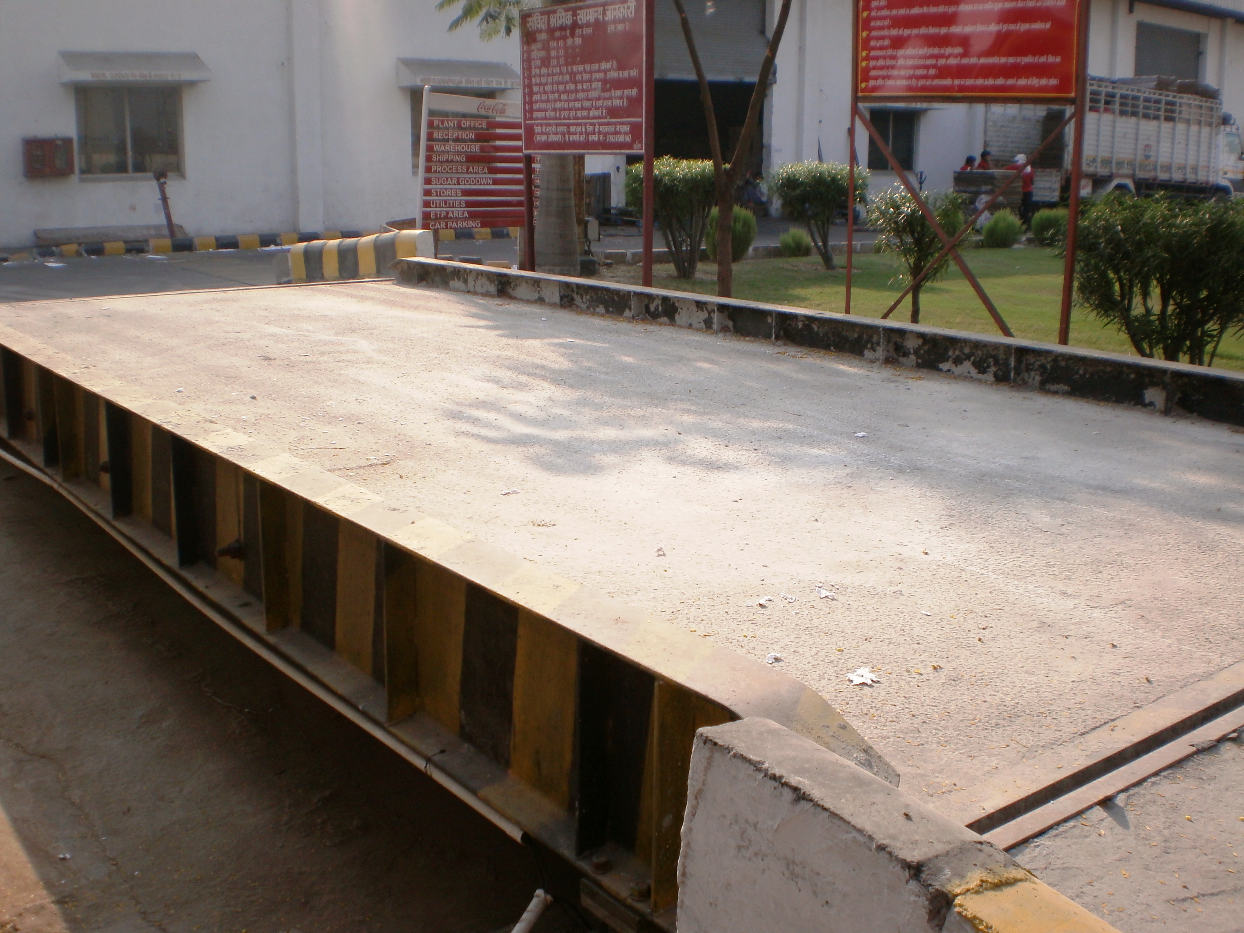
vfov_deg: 39.7
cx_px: 622
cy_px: 466
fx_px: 1294
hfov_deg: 51.4
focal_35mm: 36
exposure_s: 1/500
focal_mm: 6.3
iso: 100
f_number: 4.6
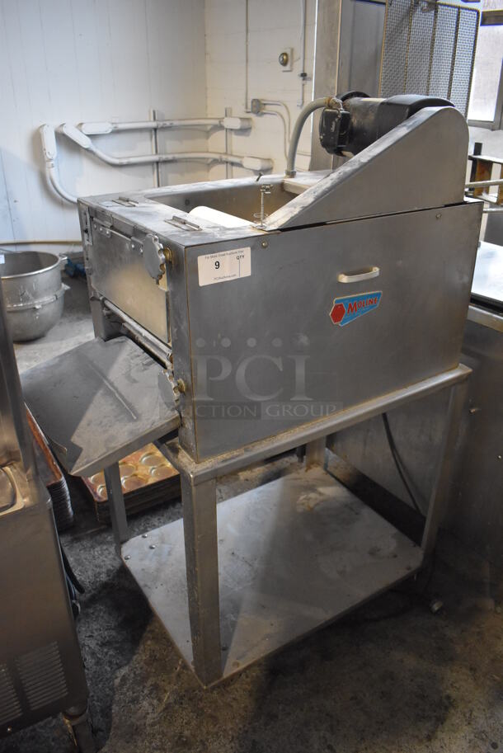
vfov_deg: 67.3
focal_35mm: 27
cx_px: 252
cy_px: 376
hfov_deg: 48.0
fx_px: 565
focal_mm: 18
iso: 4000
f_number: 3.5
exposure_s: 1/125
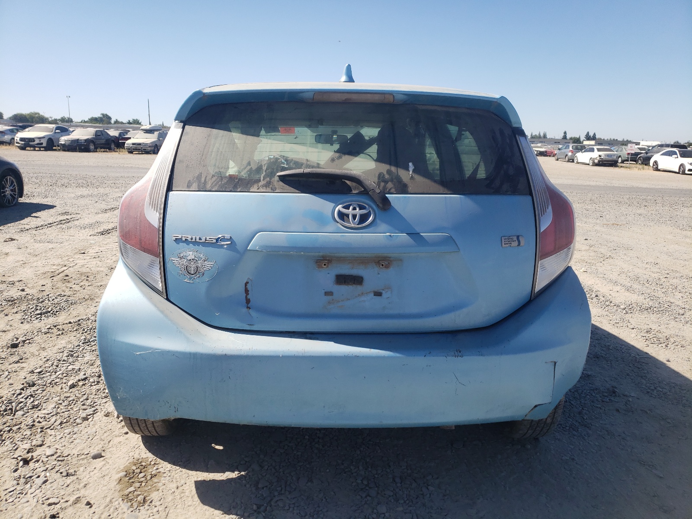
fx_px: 520
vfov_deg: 53.1
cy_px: 260
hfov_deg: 67.3
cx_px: 346
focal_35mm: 26
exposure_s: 1/2000
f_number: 1.5
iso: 50
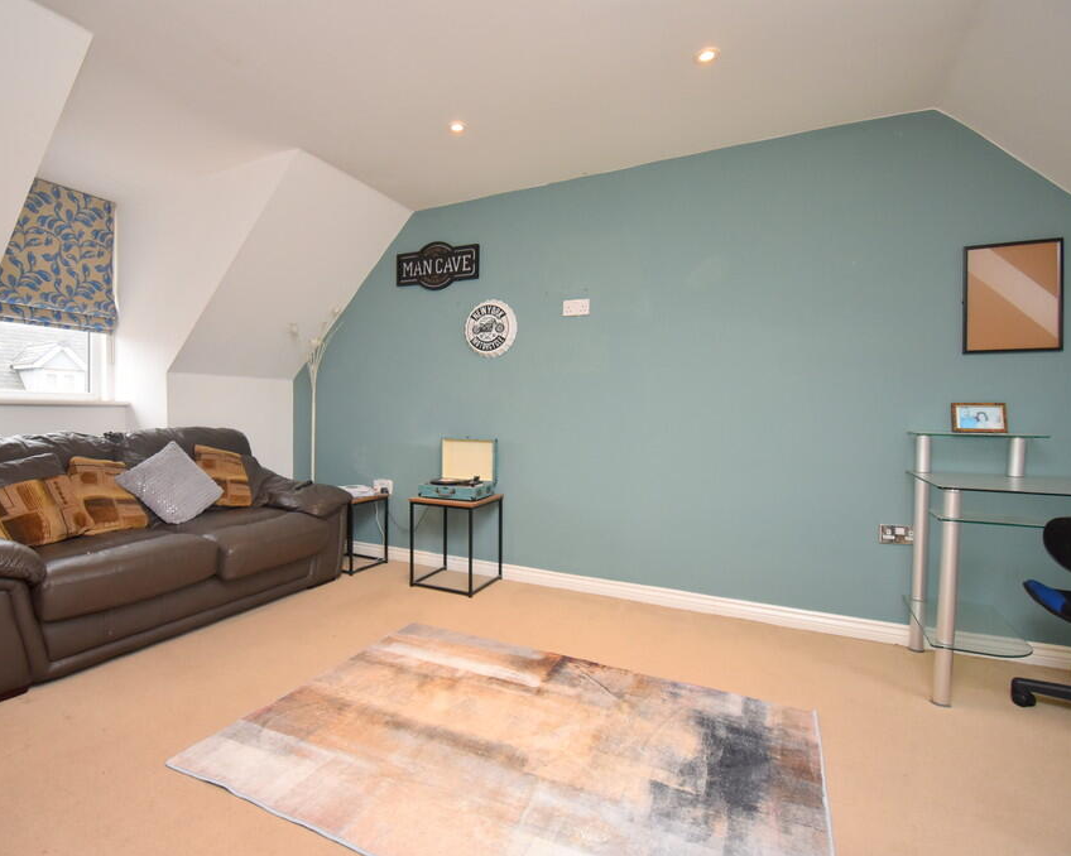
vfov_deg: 77.0
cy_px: 430
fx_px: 539
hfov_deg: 89.1
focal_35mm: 17
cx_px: 458
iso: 800
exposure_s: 1/160
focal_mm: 10
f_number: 4.5
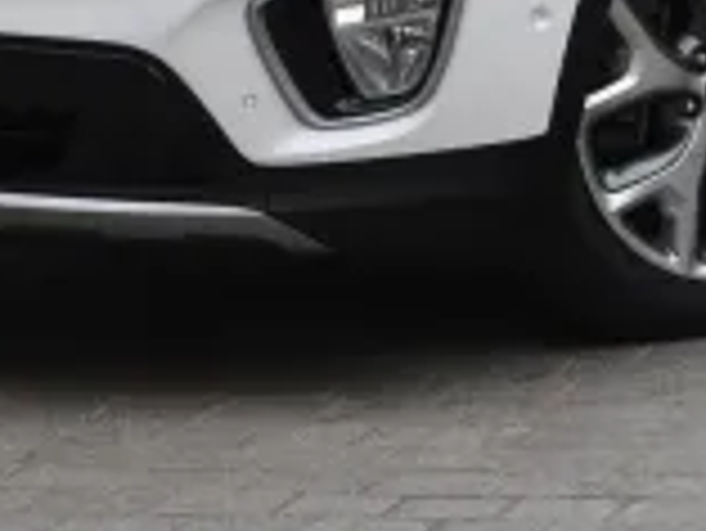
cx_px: 562
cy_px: -322
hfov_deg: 5.0
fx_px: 8083
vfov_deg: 3.7
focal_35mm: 396
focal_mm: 85
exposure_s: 1/160
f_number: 5.6
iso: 500
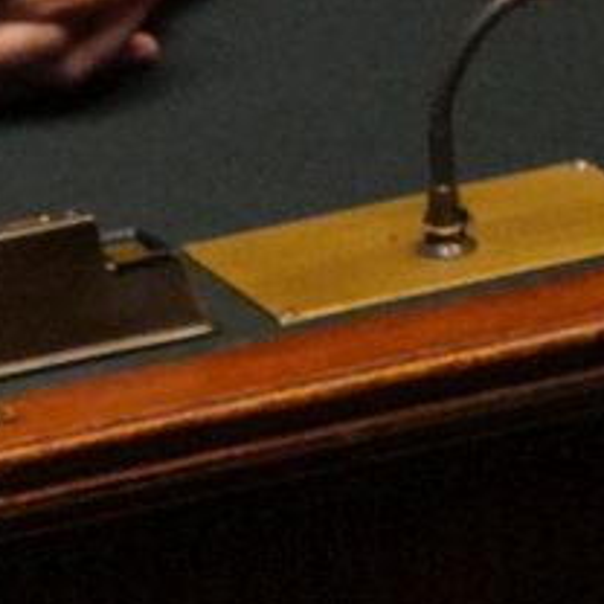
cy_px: 761
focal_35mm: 2945
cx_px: -508
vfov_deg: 0.6
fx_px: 58137
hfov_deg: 0.6
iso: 12800
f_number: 5.6
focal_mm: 400
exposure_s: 1/200
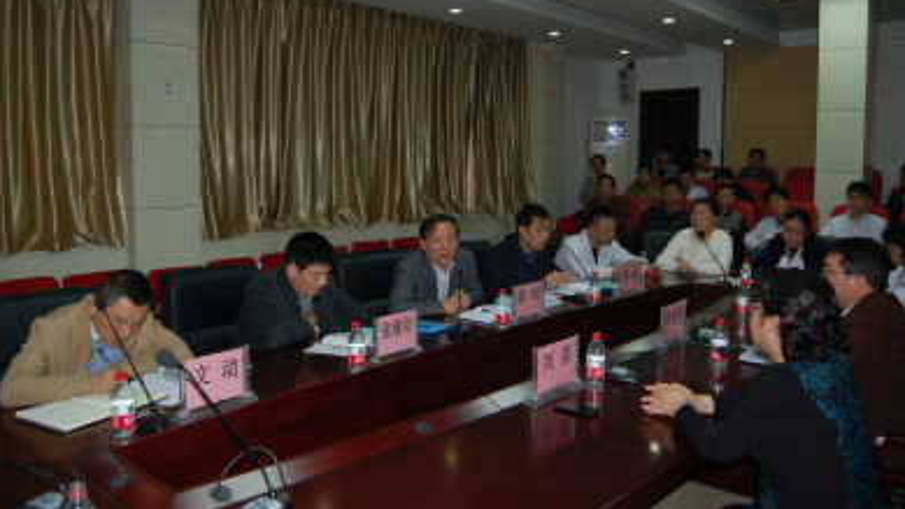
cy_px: 206
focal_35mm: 29
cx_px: 463
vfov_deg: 40.0
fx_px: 696
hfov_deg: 66.0
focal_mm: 18
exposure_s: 1/60
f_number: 3.5
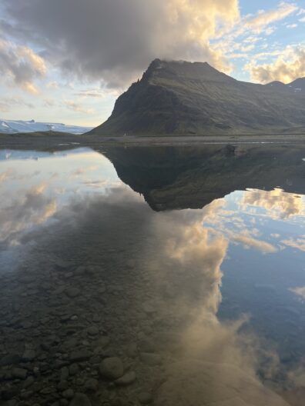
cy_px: 203
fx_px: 305
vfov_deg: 67.3
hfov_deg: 53.1
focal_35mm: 26
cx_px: 152
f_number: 1.6
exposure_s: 1/1238
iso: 50
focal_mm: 5.1
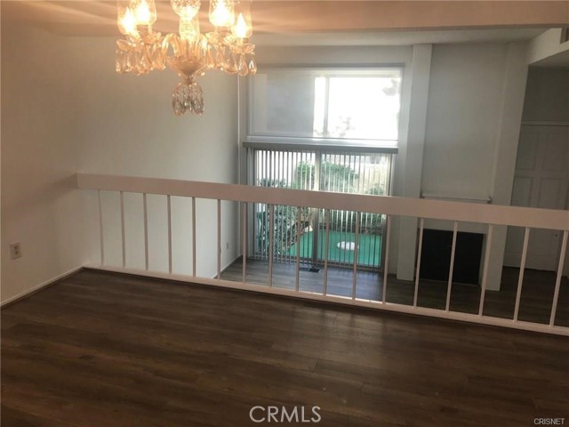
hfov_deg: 63.4
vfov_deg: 49.7
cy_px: 214
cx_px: 284
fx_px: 460
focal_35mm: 28
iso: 25
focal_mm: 3.99
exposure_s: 1/40
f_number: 1.8
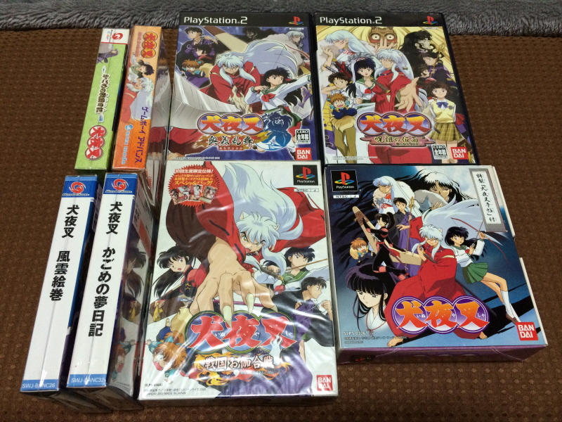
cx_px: 281
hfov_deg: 60.0
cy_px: 211
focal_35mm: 30
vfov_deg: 46.8
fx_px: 487
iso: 200
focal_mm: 4.12
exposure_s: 1/30
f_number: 2.2
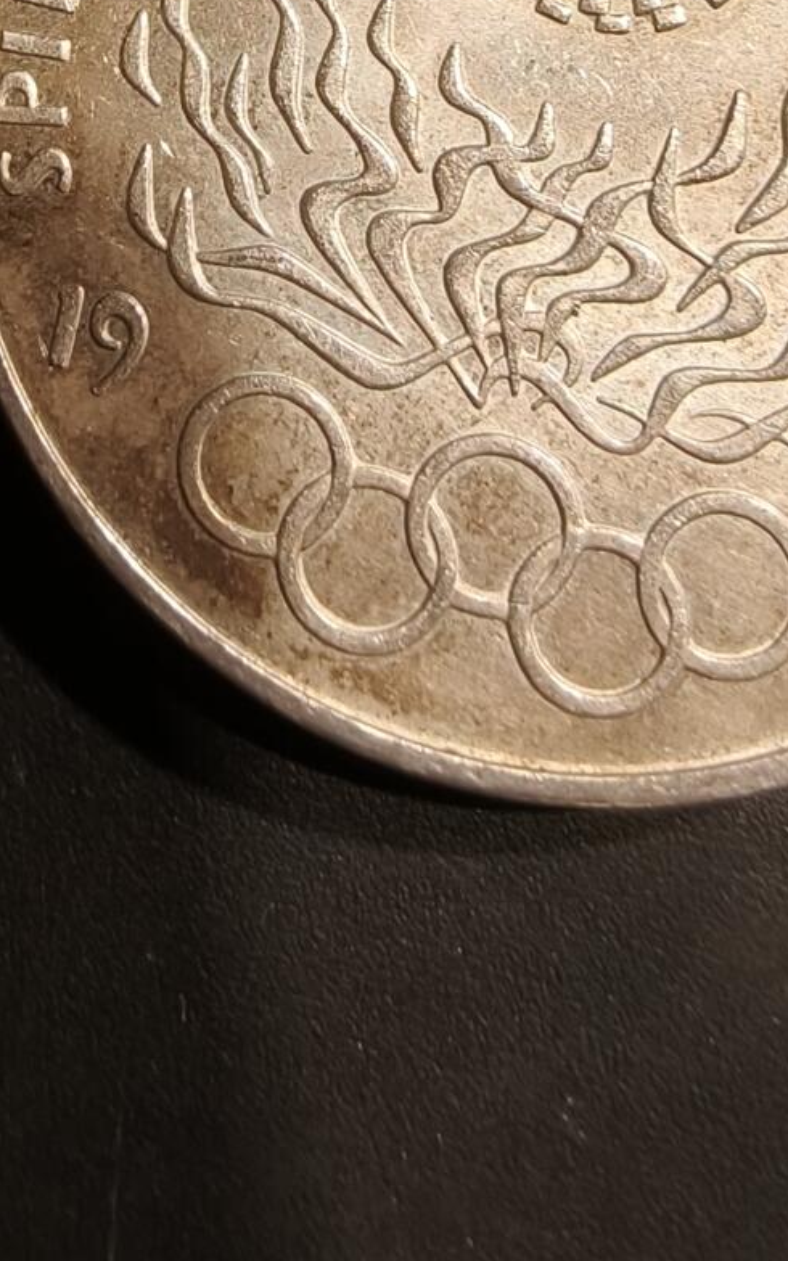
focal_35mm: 56
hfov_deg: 23.1
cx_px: 490
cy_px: 446
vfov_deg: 36.0
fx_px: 1924
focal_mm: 2.32
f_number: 2
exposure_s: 1/100
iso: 100
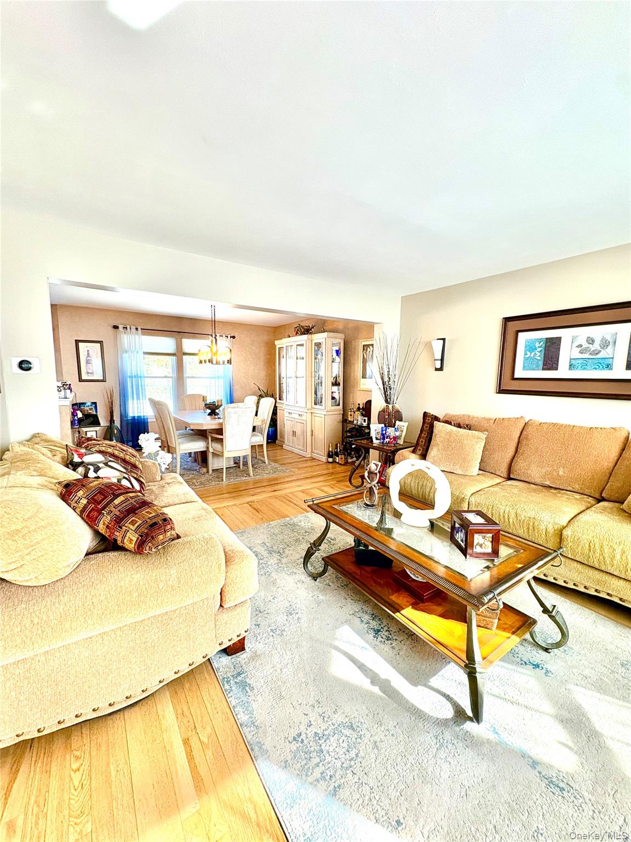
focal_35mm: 14
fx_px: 340
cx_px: 316
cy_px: 421
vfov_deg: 102.1
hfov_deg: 85.7
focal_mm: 2.22
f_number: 2.2
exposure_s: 1/120
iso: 200
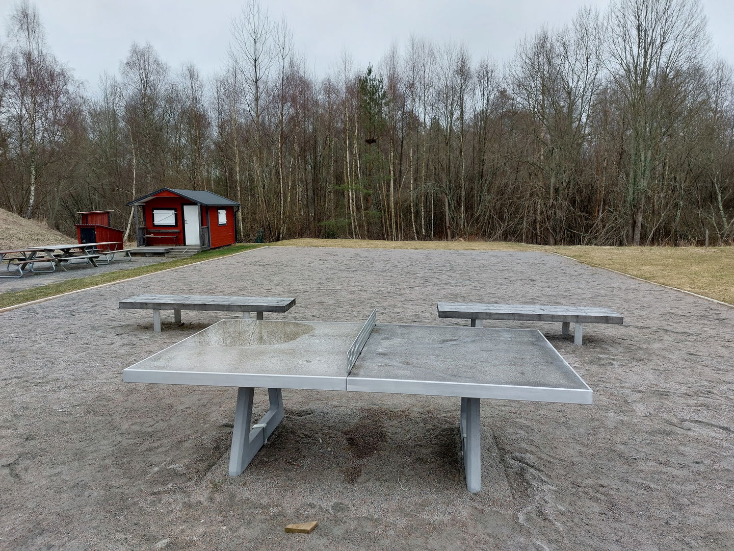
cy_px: 276
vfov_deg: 54.9
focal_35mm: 25
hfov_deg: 69.4
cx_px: 367
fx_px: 530
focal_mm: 5.23
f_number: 1.8
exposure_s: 1/170
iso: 25
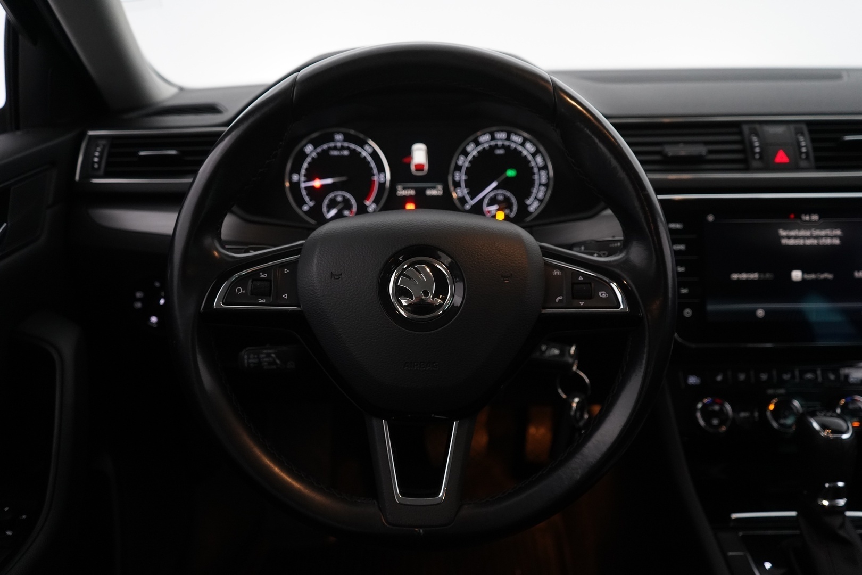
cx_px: 431
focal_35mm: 30
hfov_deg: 61.9
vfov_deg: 43.6
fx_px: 718
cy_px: 288
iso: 4000
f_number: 4
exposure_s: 1/60
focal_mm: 30
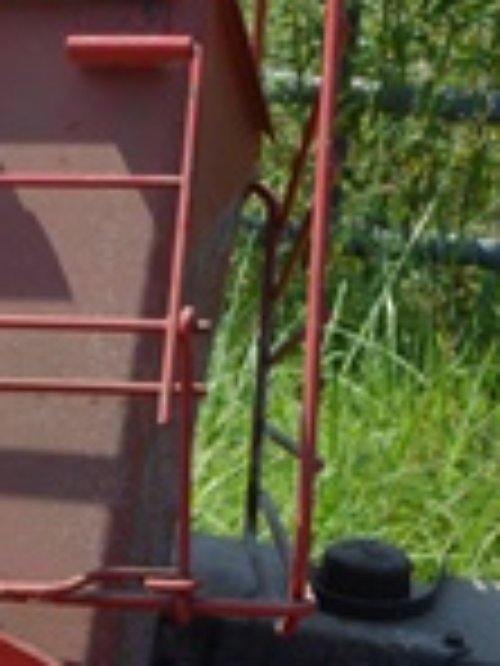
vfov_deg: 13.9
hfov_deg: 10.1
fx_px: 2696
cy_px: 626
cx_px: -324
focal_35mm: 140
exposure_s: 1/250
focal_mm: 24
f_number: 8
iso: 200
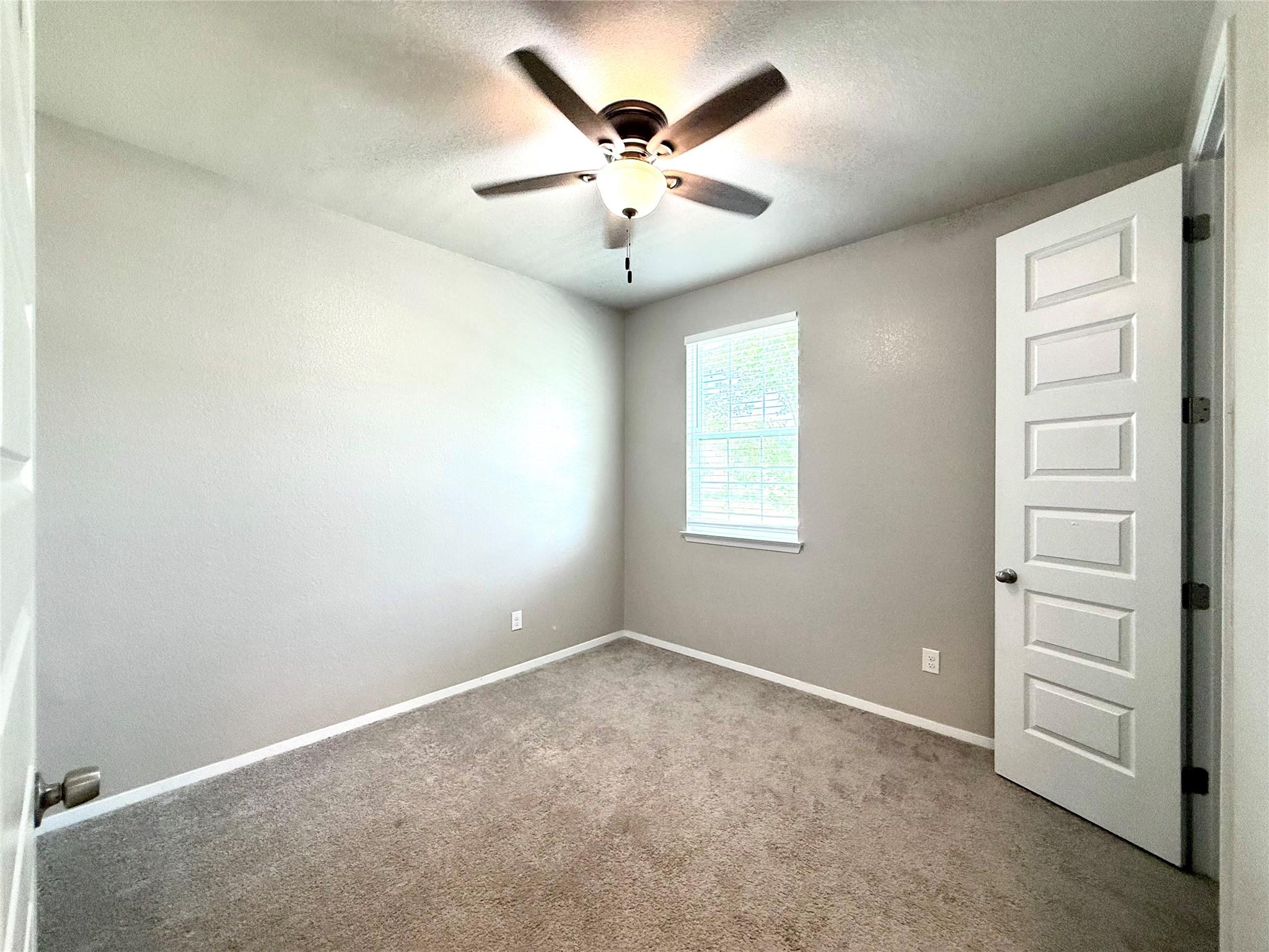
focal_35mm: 14
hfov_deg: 102.1
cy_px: 476
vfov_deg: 85.7
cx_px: 634
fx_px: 513
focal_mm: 2.22
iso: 200
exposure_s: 1/120
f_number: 2.2
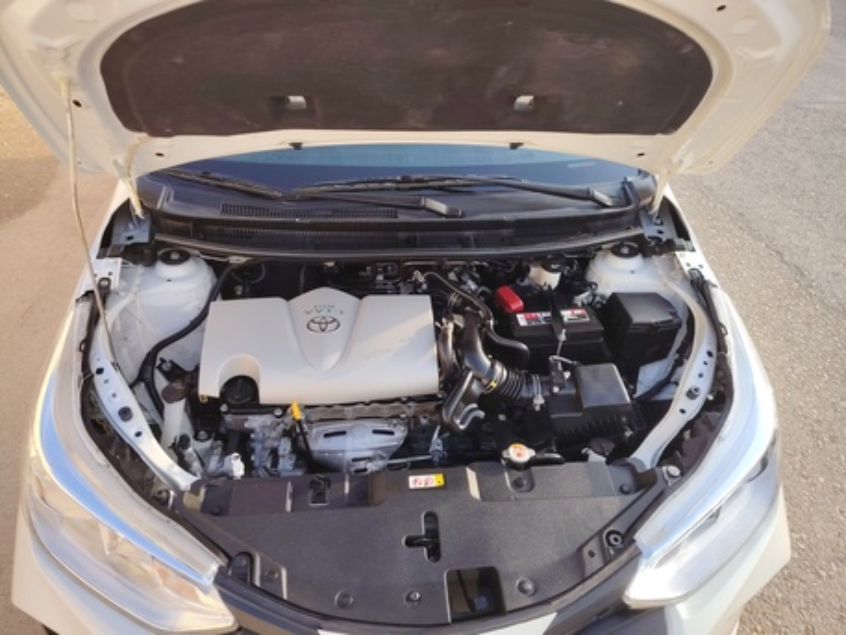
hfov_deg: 71.6
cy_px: 318
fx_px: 587
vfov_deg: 56.8
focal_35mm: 24
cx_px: 423
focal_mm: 5.25
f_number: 1.75
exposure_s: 1/900
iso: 366
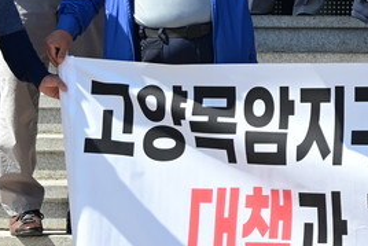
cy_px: -158
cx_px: 666
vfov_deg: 7.2
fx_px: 1902
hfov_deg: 10.4
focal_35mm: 186
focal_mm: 39
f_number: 4
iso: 180
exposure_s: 1/1000
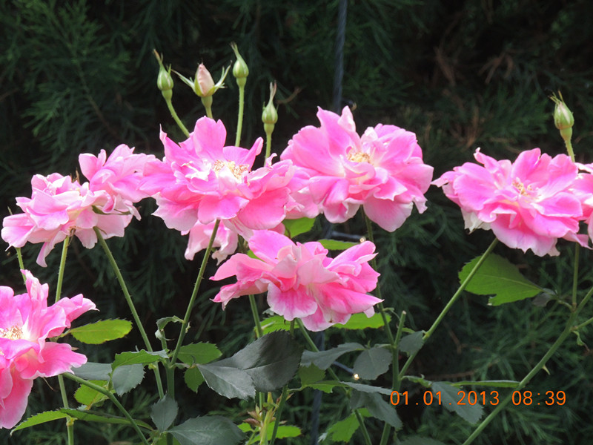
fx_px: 5996
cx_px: 296
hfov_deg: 5.7
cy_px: 222
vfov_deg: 4.2
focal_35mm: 350
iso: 400
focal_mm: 62.4
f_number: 6
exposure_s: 1/200
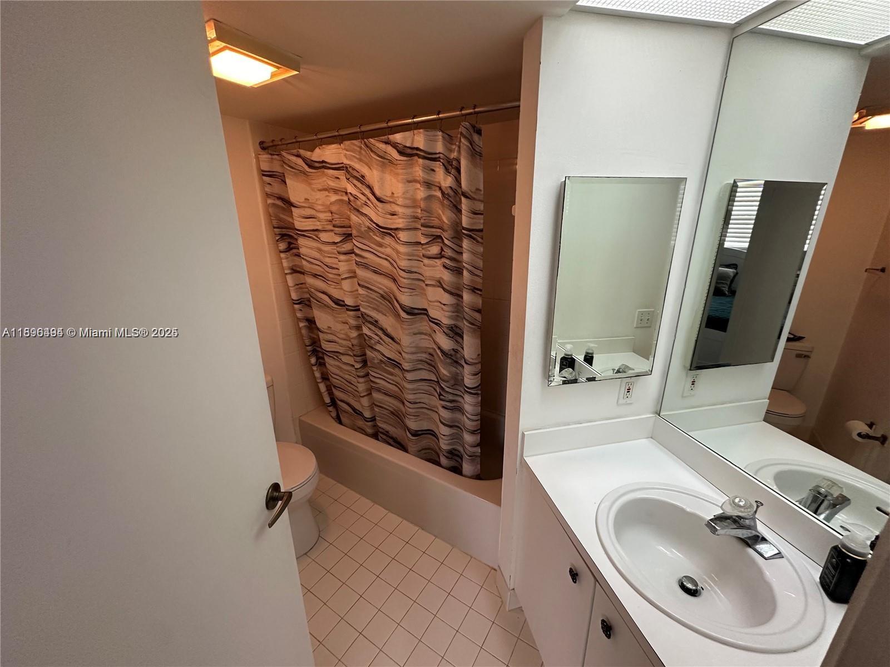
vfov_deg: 85.7
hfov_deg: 102.1
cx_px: 445
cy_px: 334
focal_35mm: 14
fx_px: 360
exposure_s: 1/120
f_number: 2.2
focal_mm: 2.22
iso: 250
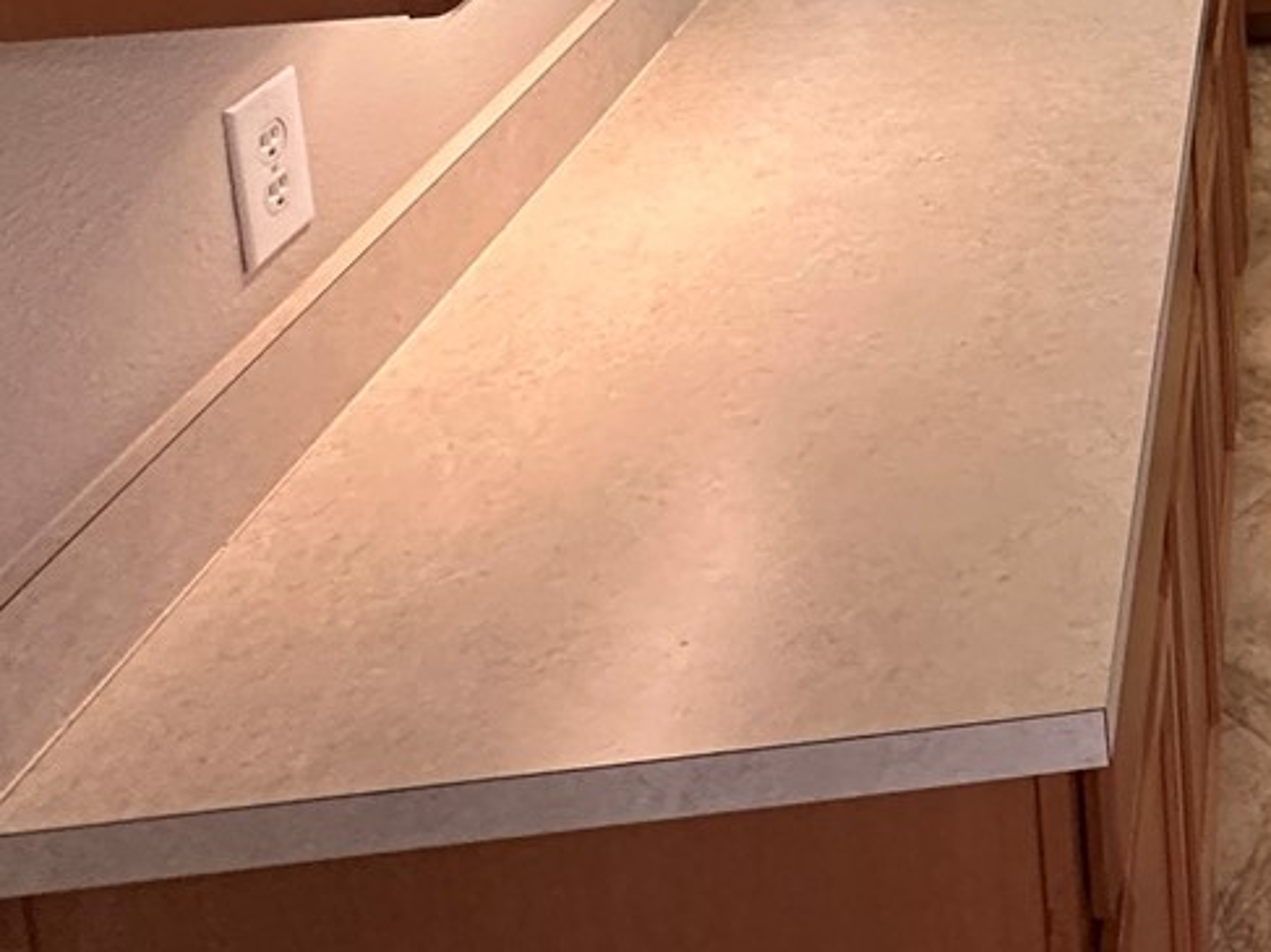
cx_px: 1503
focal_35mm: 46
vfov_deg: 24.9
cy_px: -441
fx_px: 1689
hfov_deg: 33.8
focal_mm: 2.22
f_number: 2.2
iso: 320
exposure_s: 1/120
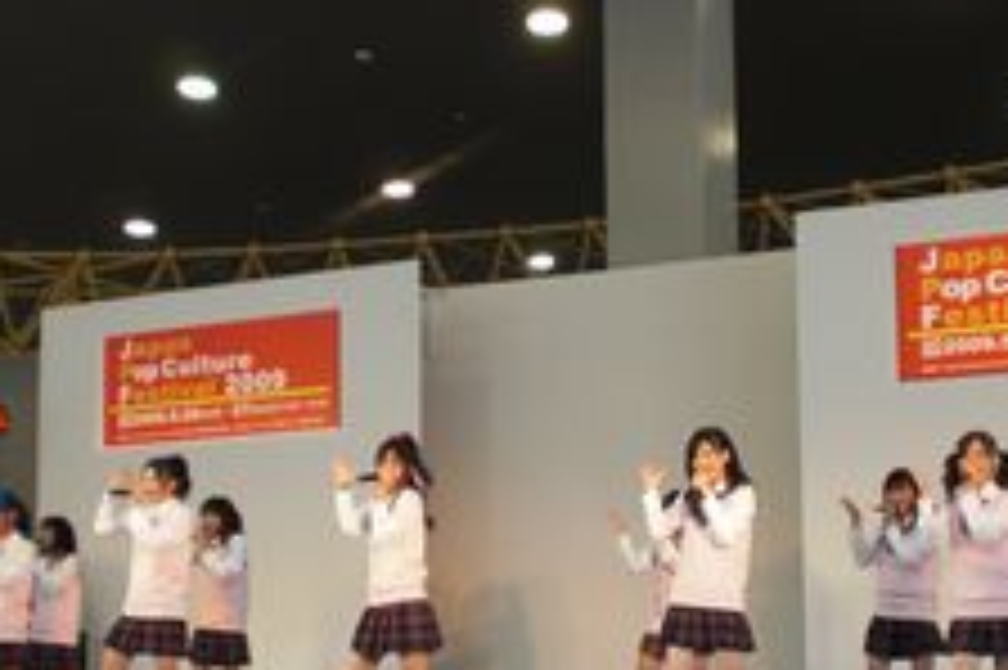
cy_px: 510
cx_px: 520
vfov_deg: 22.0
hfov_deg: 32.9
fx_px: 1707
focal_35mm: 61
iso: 100
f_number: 3.1
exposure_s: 1/80
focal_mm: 6.3
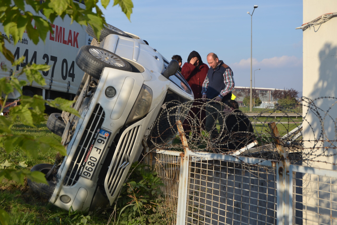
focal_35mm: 82
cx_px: 168
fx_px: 772
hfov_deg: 24.6
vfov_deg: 16.6
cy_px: 112
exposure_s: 1/200
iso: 100
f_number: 7.1
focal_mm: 55
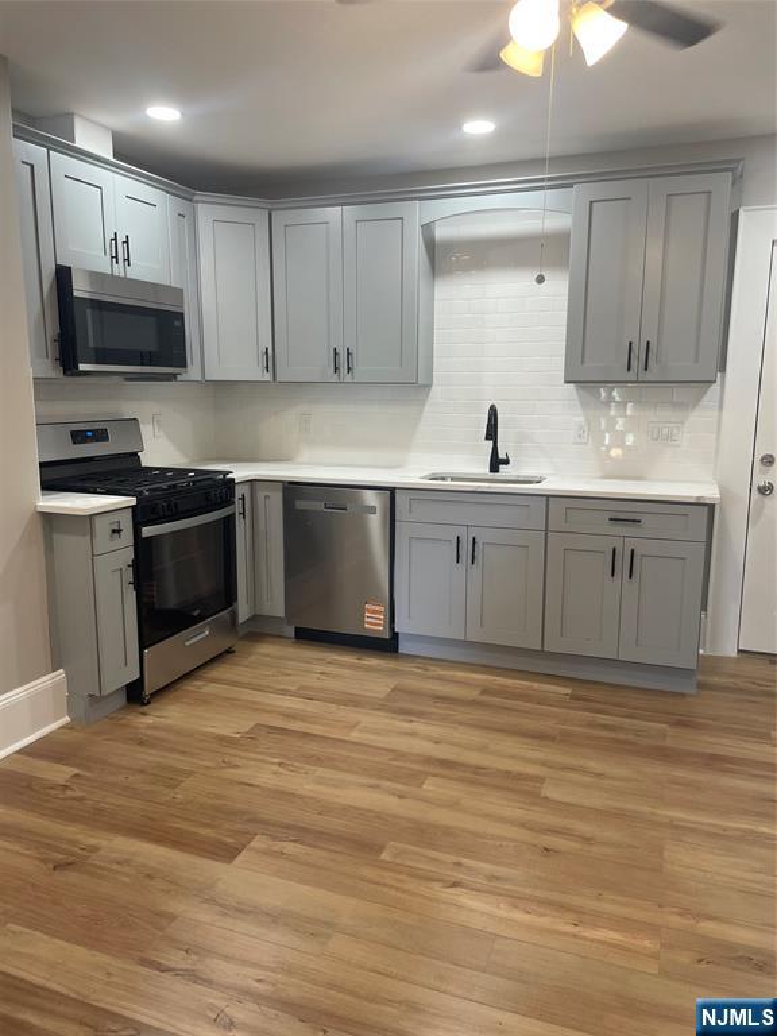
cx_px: 388
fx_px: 778
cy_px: 518
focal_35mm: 26
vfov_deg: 67.3
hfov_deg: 53.1
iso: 64
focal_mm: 4.2
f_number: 1.6
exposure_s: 1/60
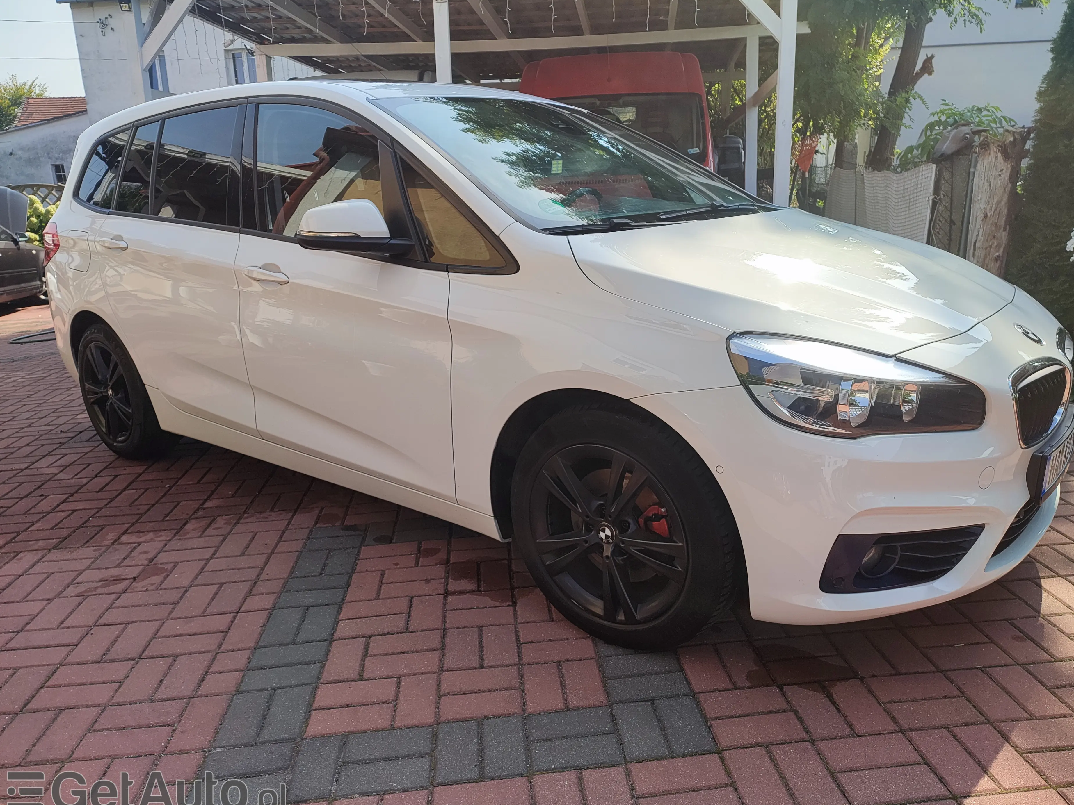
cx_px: 558
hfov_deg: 67.3
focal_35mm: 26
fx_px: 807
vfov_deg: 53.1
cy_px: 406
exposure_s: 1/595
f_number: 1.9
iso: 50
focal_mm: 6.04
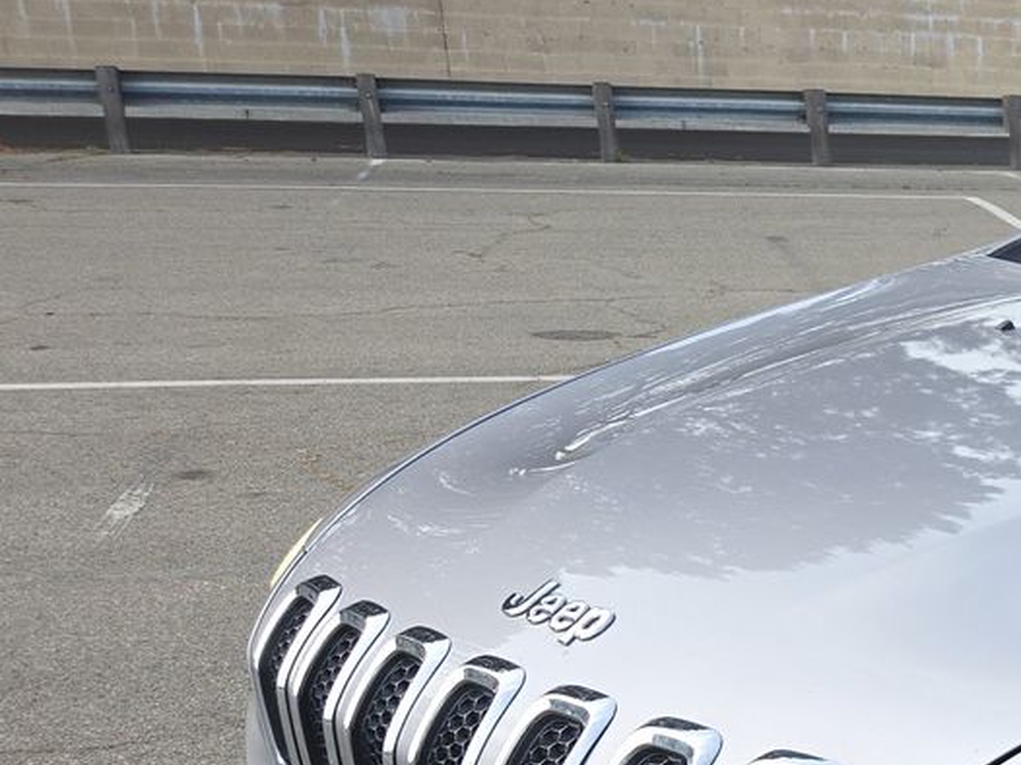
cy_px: 724
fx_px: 2064
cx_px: 1506
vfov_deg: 20.5
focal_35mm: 70
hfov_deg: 22.9
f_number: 1.8
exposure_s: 1/768
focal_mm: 5.4
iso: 25
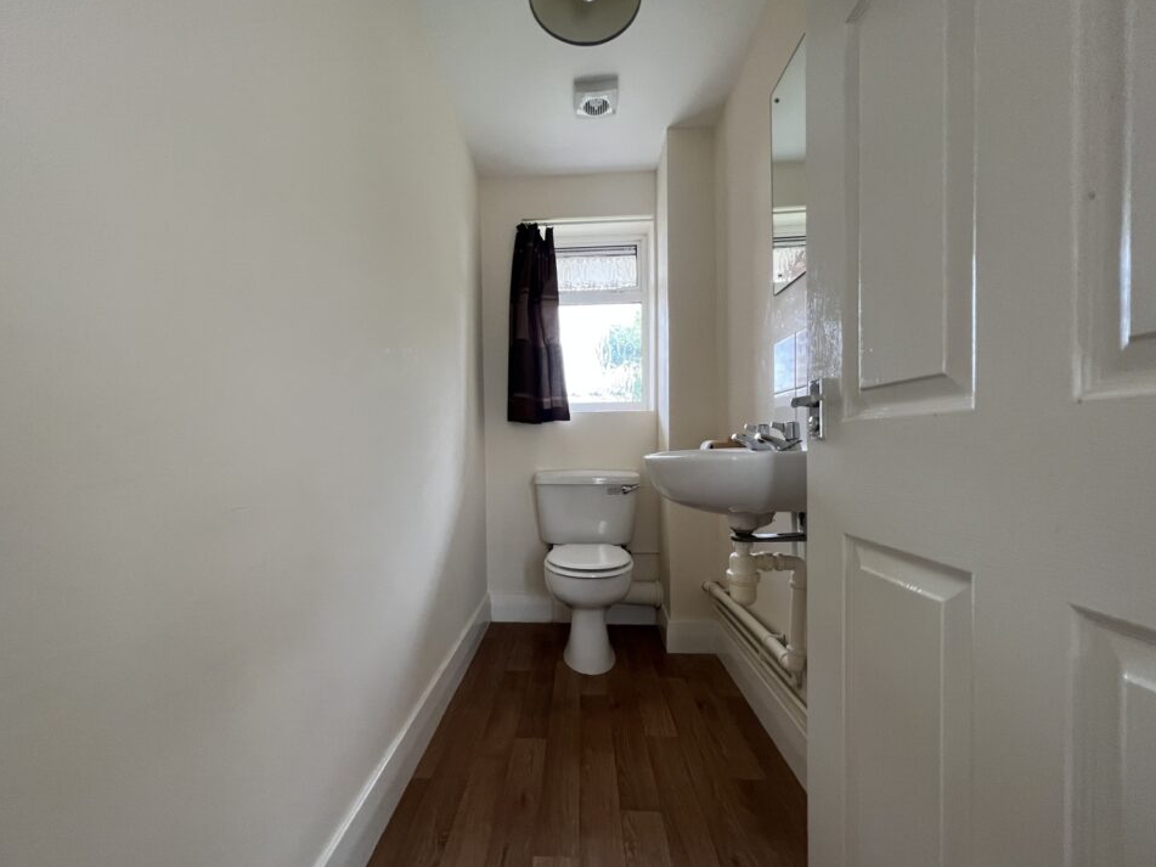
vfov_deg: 85.6
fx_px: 467
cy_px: 455
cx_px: 543
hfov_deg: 101.9
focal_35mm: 14
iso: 250
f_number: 1.8
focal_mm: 1.57
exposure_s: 1/92
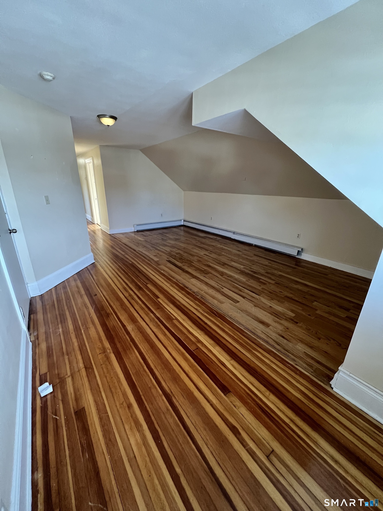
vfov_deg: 106.2
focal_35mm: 13
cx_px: 192
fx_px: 192
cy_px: 256
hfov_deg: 89.9
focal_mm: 1.57
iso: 500
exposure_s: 1/60
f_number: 1.8
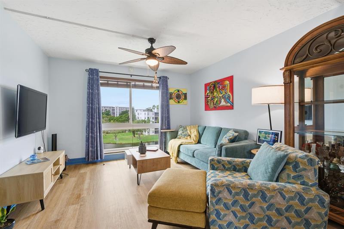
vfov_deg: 73.6
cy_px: 114
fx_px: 153
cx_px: 172
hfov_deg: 96.8
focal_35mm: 16
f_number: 7.1
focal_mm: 16
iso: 160
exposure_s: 1/80
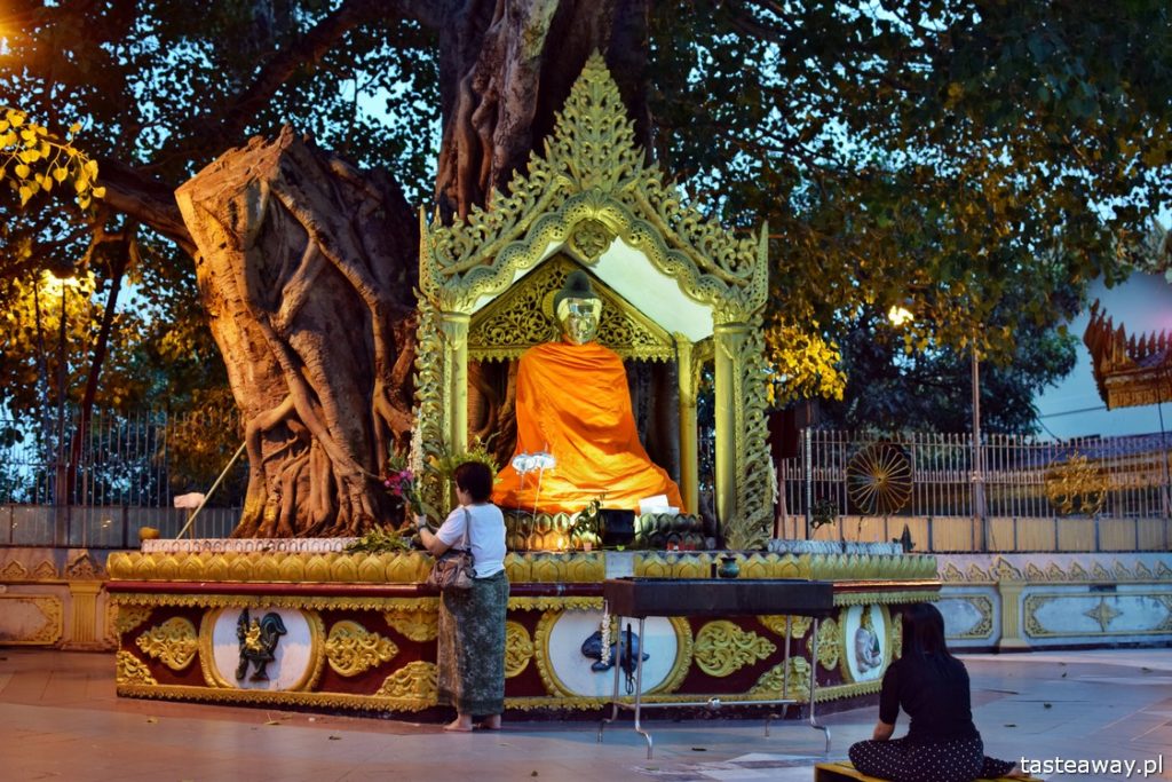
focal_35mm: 52
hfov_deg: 37.8
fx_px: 1709
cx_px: 586
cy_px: 391
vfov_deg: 25.8
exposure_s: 1/60
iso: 800
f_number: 3.2
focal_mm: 35
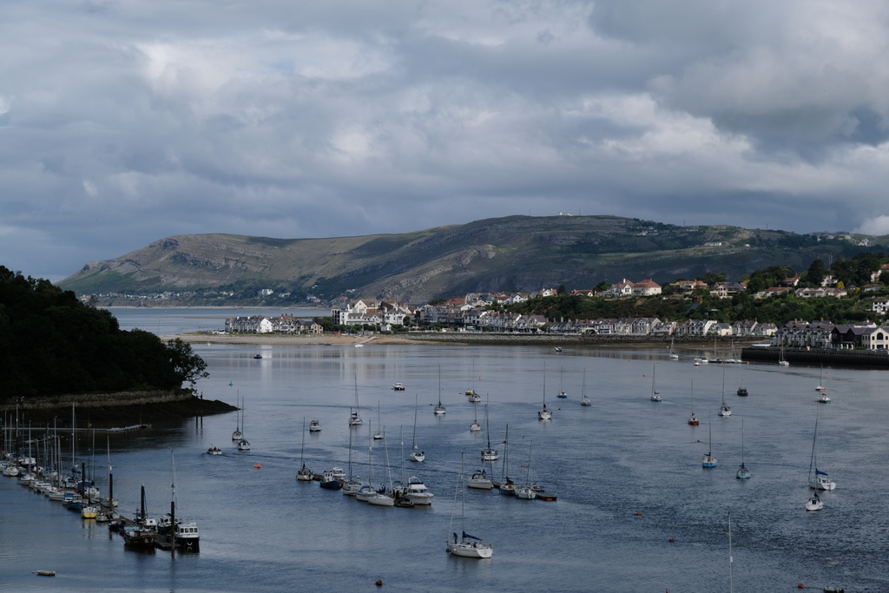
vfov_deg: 13.0
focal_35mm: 105
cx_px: 444
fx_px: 2593
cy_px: 296
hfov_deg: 19.5
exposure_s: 1/750
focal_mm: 70
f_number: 8
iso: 160
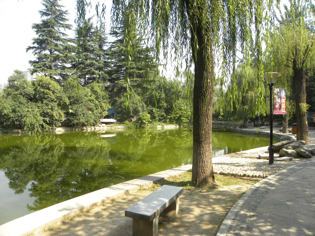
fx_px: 237
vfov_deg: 53.1
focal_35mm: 26
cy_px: 118
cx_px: 158
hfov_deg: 67.3
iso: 64
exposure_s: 1/157
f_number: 4.5
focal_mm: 4.6
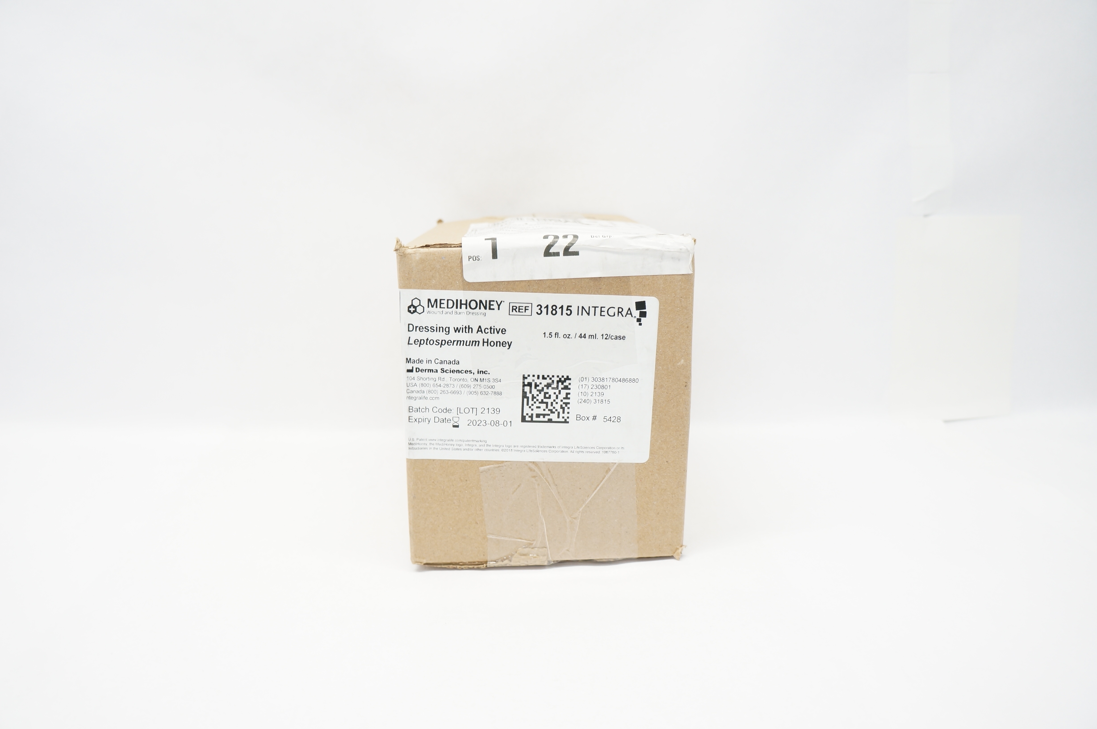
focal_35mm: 27
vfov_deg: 47.8
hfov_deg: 67.4
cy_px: 364
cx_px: 548
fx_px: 822
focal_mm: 18
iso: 400
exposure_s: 1/50
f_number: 4.5
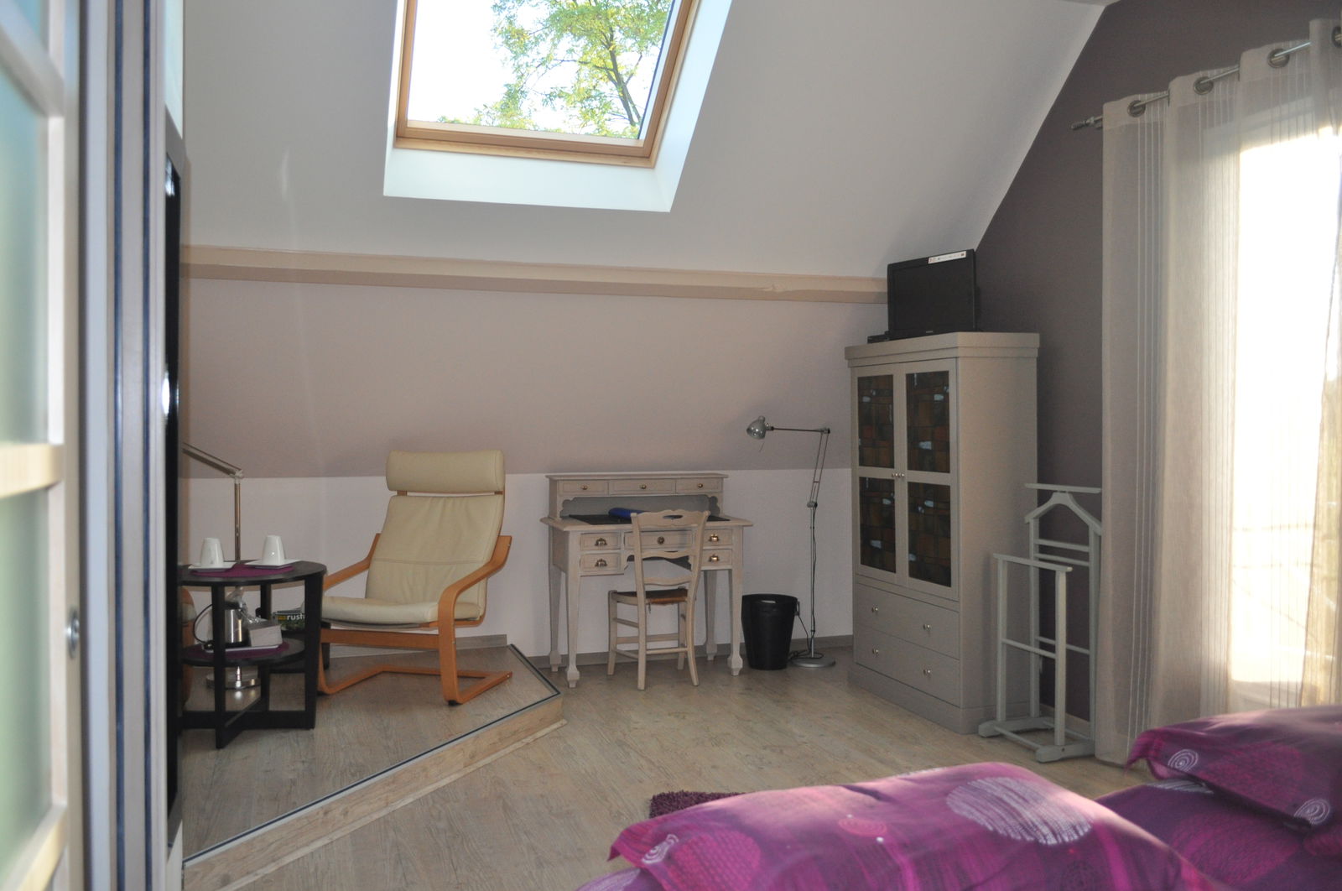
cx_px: 671
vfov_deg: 43.5
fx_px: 1117
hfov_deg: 62.0
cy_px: 446
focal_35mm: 30
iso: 800
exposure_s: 1/125
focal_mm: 20
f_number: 3.8
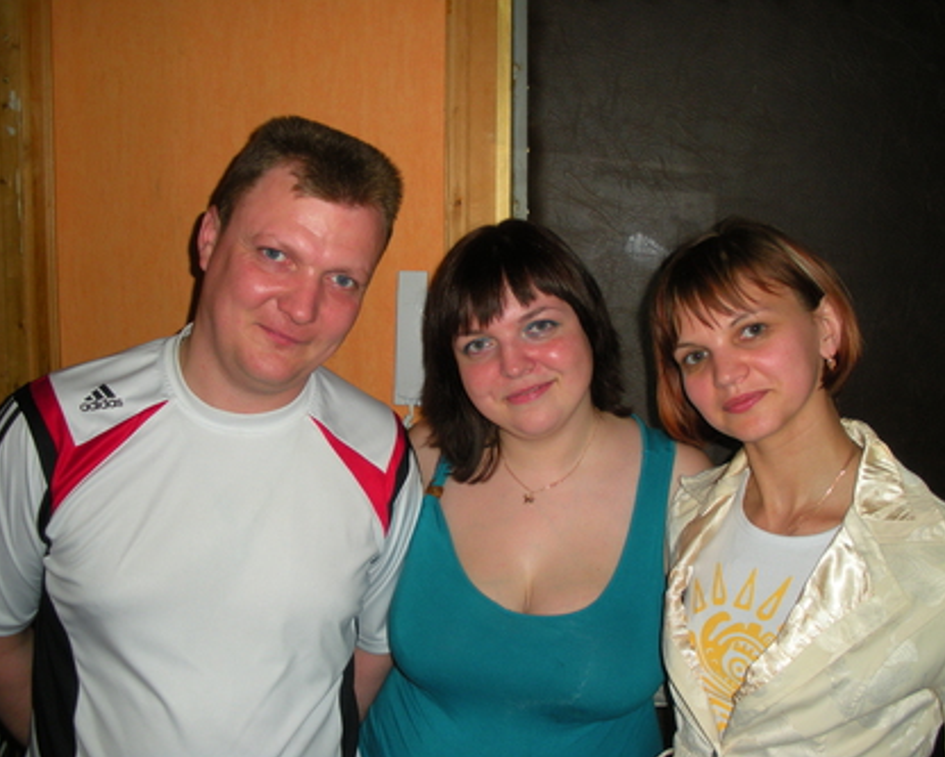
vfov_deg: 39.2
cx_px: 497
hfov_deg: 47.9
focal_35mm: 38
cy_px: 375
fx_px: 1063
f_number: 3.5
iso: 89
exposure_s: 1/60
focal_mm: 6.3
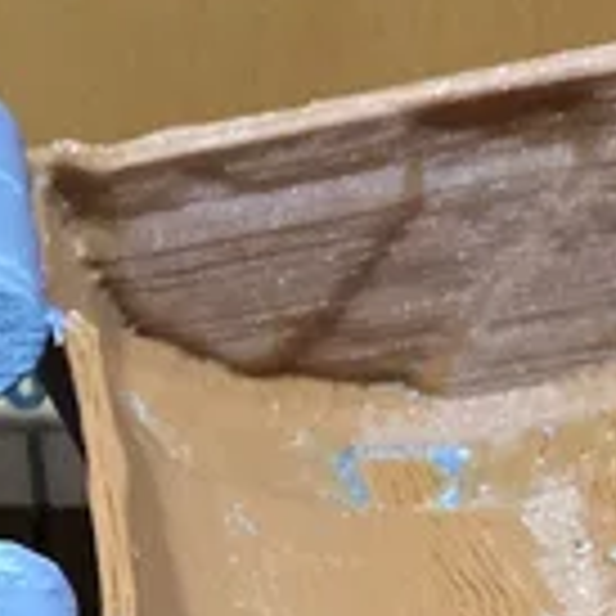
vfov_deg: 11.1
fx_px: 3141
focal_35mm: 156
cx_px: -330
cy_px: 645
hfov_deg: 10.8
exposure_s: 1/15
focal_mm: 4.15
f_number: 2.2
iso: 125
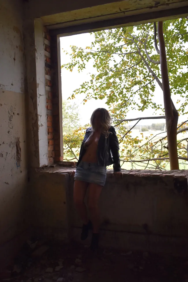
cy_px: 141
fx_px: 235
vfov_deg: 61.9
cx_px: 94
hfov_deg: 43.6
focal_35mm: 30
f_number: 3.8
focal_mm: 20
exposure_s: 1/250
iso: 500
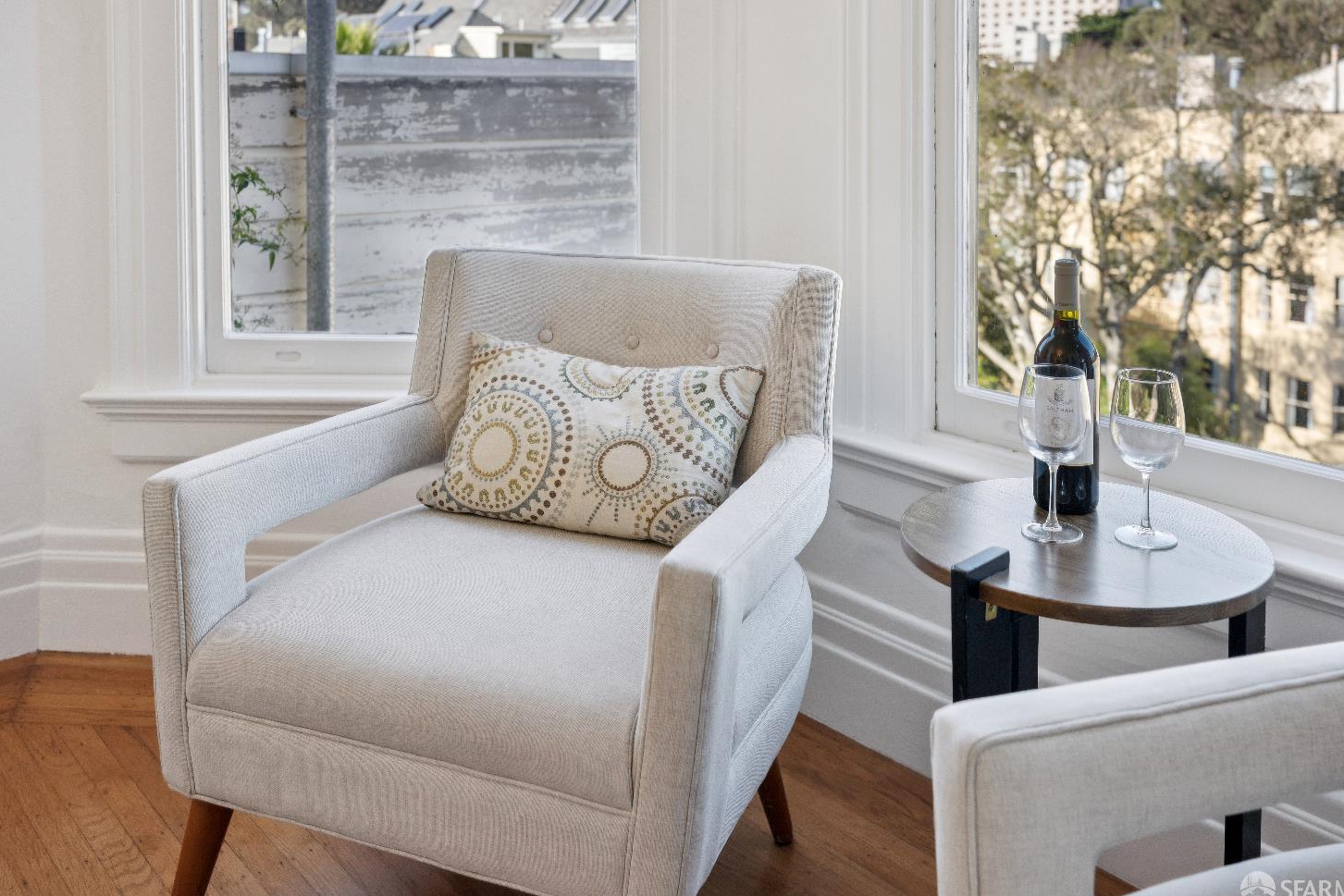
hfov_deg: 58.7
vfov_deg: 41.1
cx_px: 693
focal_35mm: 32
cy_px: 448
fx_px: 1195
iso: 125
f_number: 4
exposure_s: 1/320
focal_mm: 31
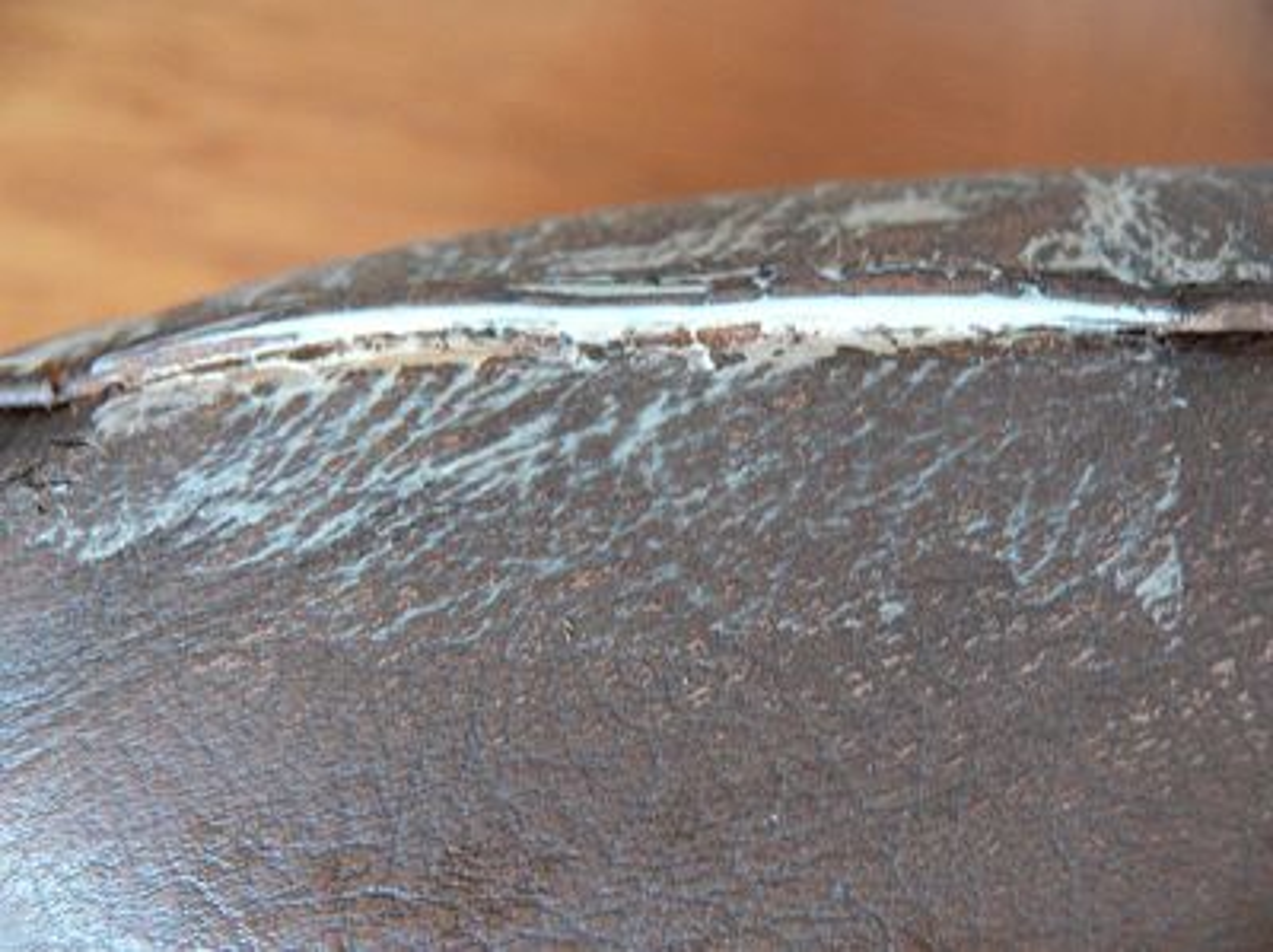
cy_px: 476
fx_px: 1286
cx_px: 636
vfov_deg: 40.6
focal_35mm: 35
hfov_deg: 52.7
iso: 200
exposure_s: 1/20
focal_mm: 7.4
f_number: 2.8
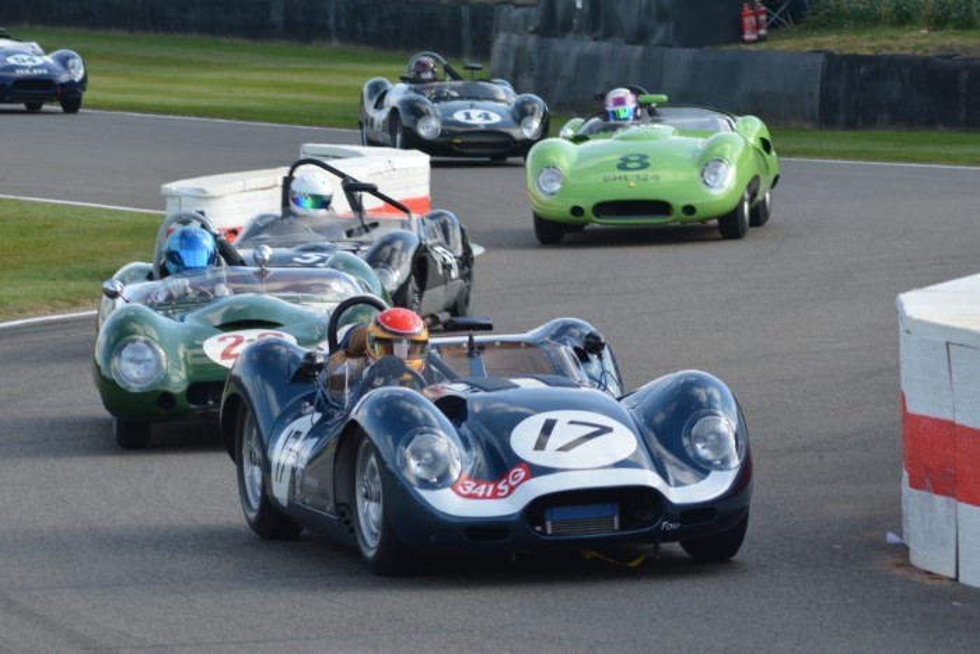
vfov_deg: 5.9
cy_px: 327
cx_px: 490
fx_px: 6330
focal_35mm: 232
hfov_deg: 8.9
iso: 400
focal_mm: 155
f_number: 8
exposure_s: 1/500
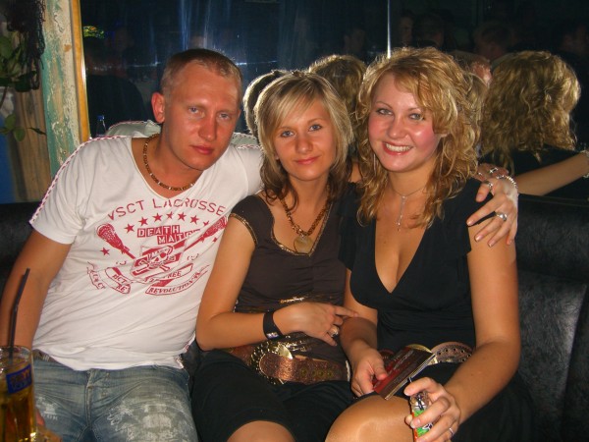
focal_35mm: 38
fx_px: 647
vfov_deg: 37.7
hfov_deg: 49.0
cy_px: 221
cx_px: 294
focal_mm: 7.9
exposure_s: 1/60
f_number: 2.8
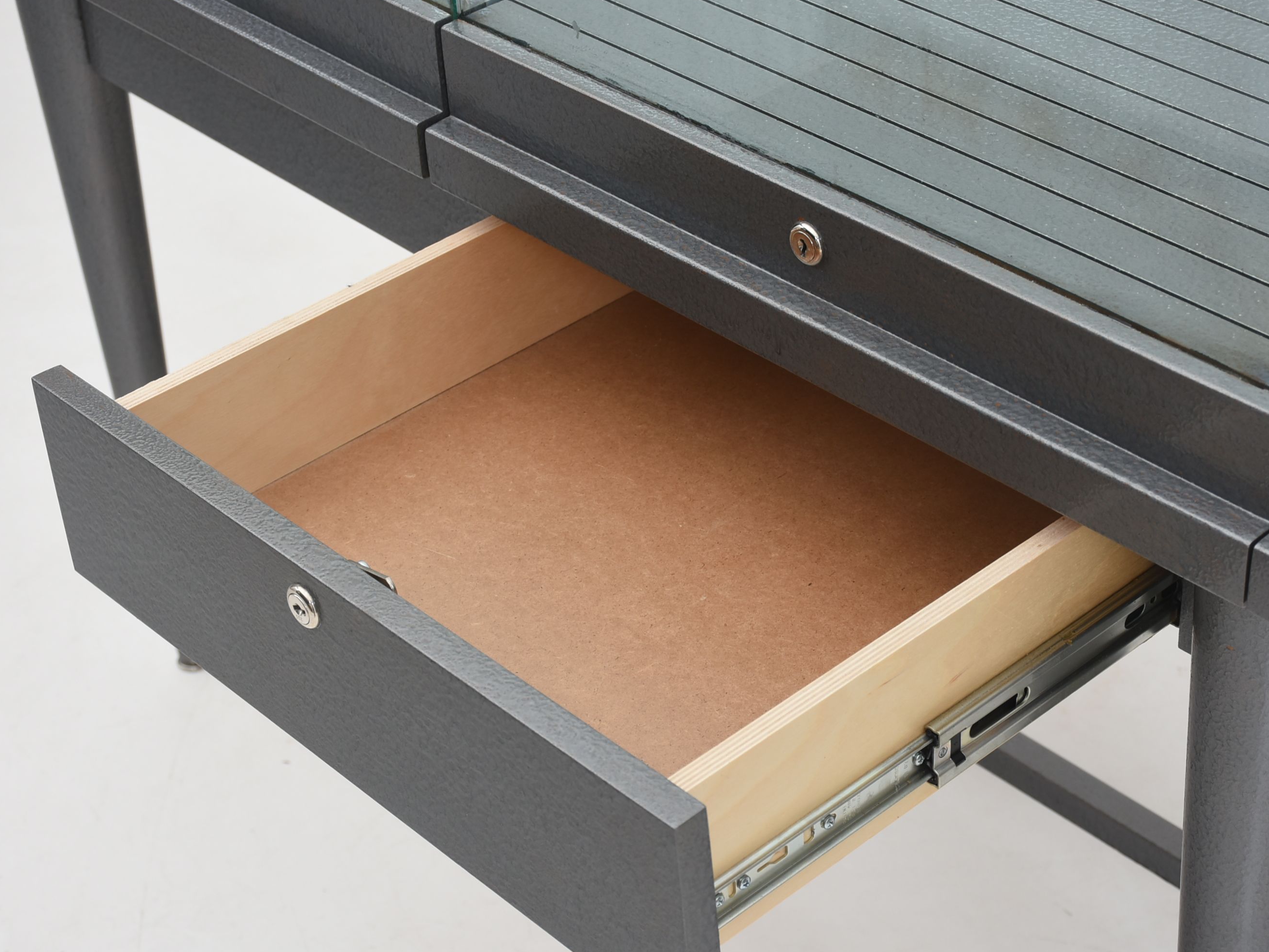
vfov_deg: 21.3
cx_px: 681
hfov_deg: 28.2
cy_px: 479
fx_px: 2530
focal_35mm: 69
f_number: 8
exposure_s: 1/100
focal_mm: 42
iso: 200
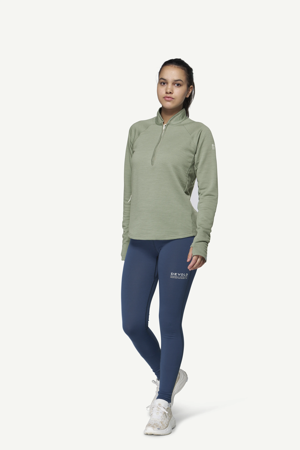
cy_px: 225
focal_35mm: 77
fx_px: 962
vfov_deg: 26.3
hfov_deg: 17.7
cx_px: 150
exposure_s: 1/50
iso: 100
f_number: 6.3
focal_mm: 77
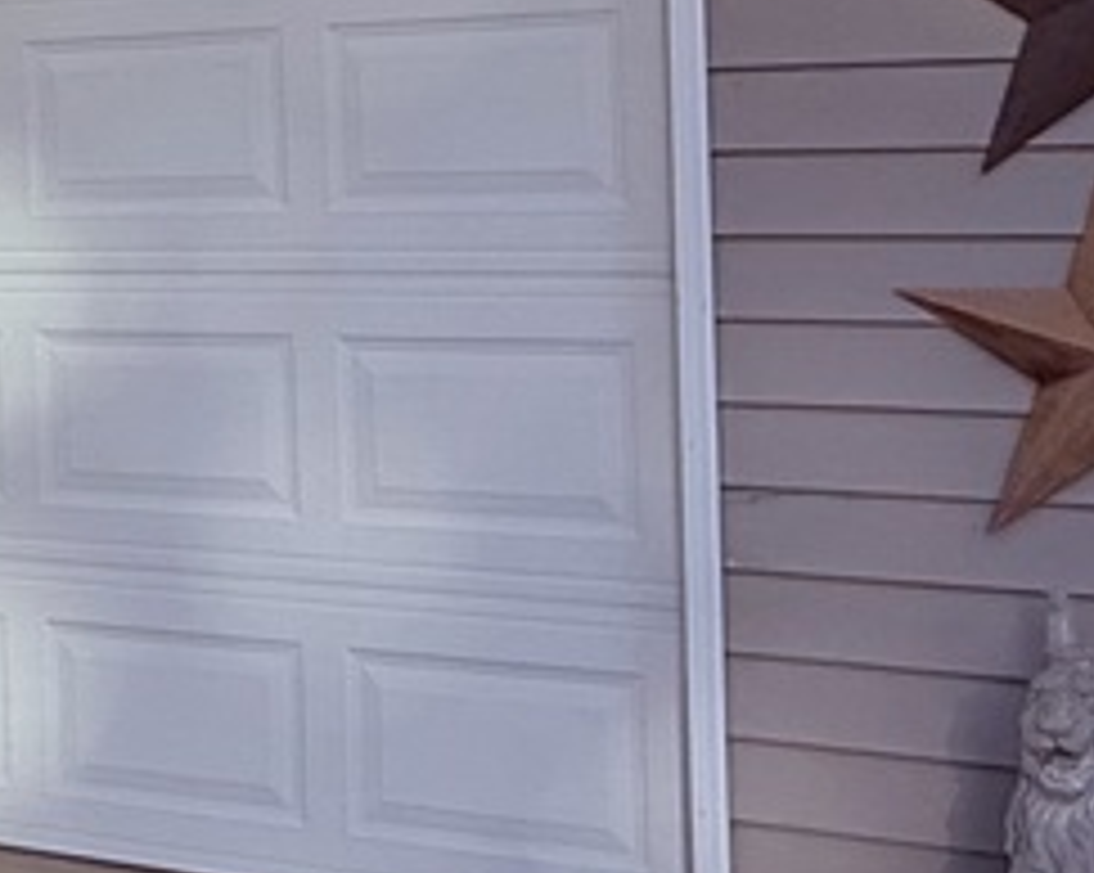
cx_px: -194
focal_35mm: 81
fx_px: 2621
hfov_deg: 21.9
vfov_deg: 18.7
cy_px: 126
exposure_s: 1/3460
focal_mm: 2.22
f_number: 2.2
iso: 50
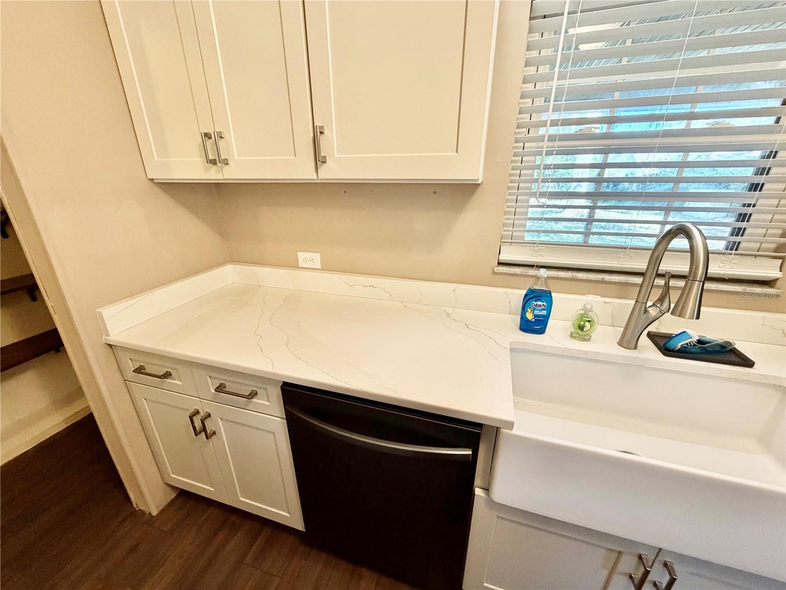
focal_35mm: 14
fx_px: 318
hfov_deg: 102.1
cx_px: 393
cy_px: 295
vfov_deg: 85.7
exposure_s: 1/60
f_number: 2.2
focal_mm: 2.22
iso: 320
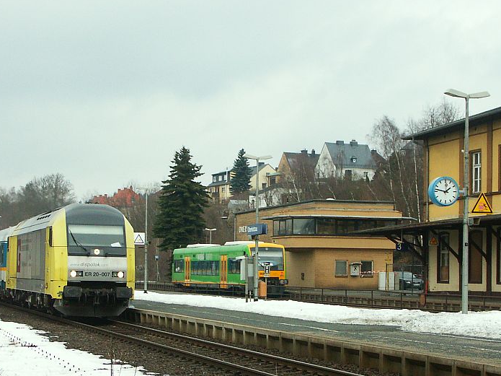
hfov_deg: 24.1
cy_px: 237
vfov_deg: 18.2
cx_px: 267
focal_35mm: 81
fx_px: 1172
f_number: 4.5
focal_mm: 14.02
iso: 200
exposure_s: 1/250
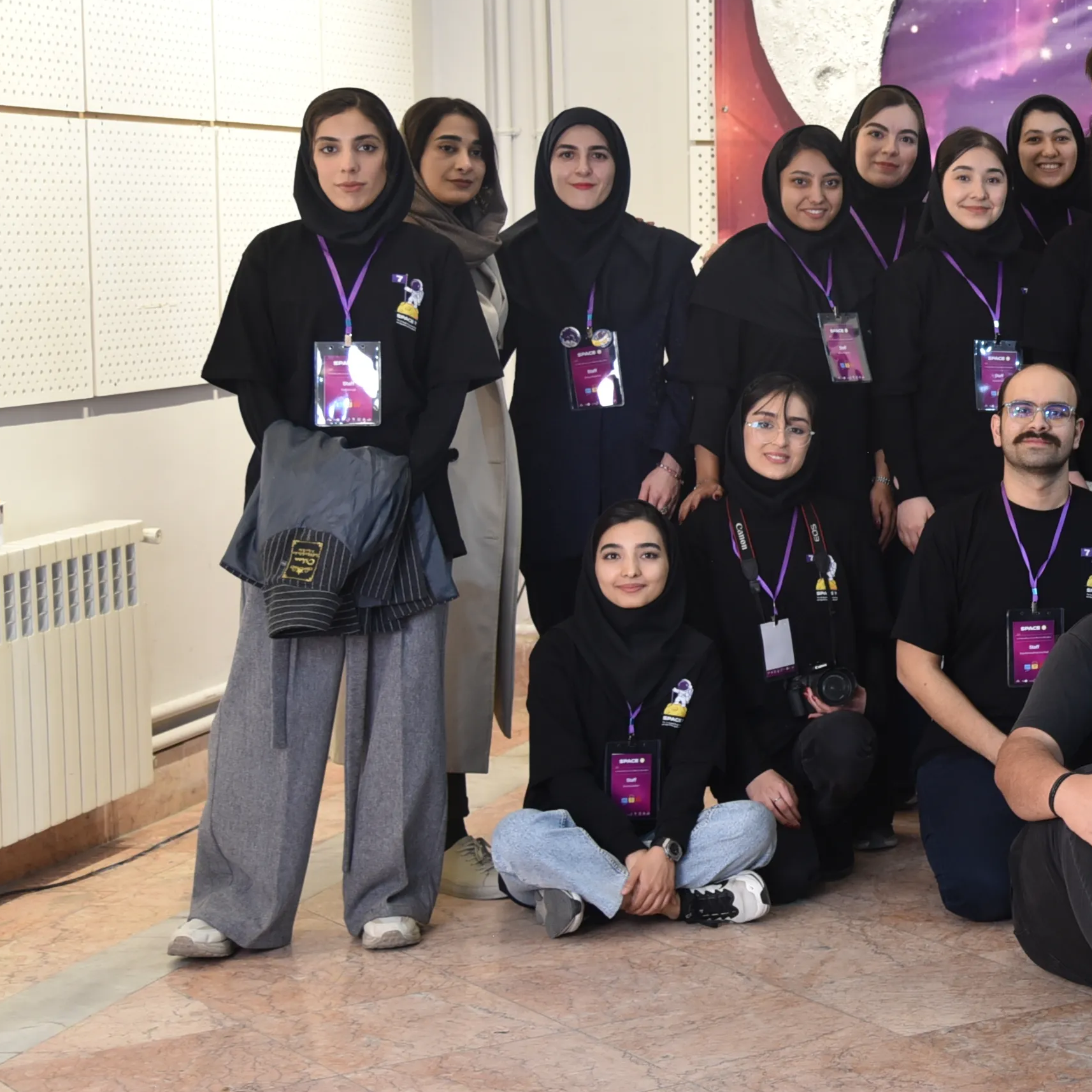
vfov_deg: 20.4
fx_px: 3034
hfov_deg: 19.1
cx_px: 1356
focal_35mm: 85
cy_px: 449
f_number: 4
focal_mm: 38
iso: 450
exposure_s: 1/60
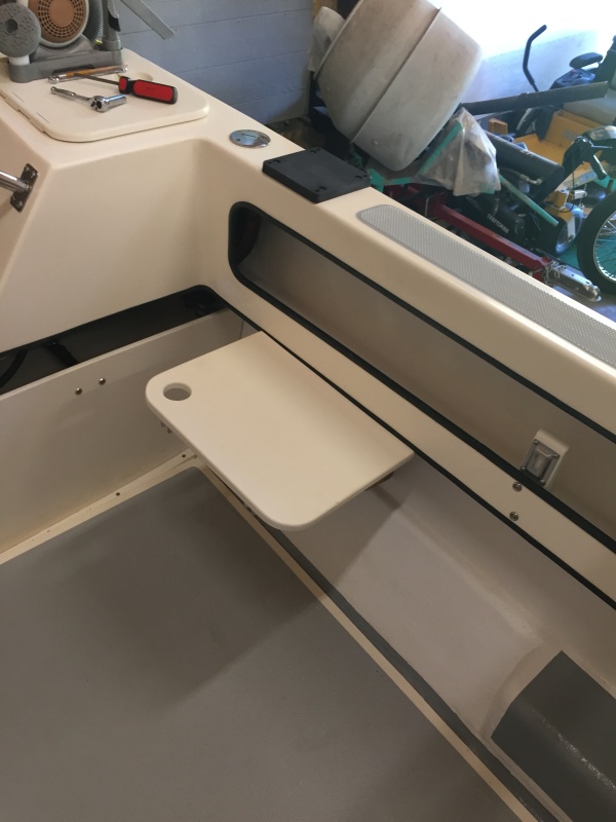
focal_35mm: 29
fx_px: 688
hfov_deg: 48.2
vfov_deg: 61.7
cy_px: 411
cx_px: 308
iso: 80
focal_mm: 4.15
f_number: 2.2
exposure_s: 1/30
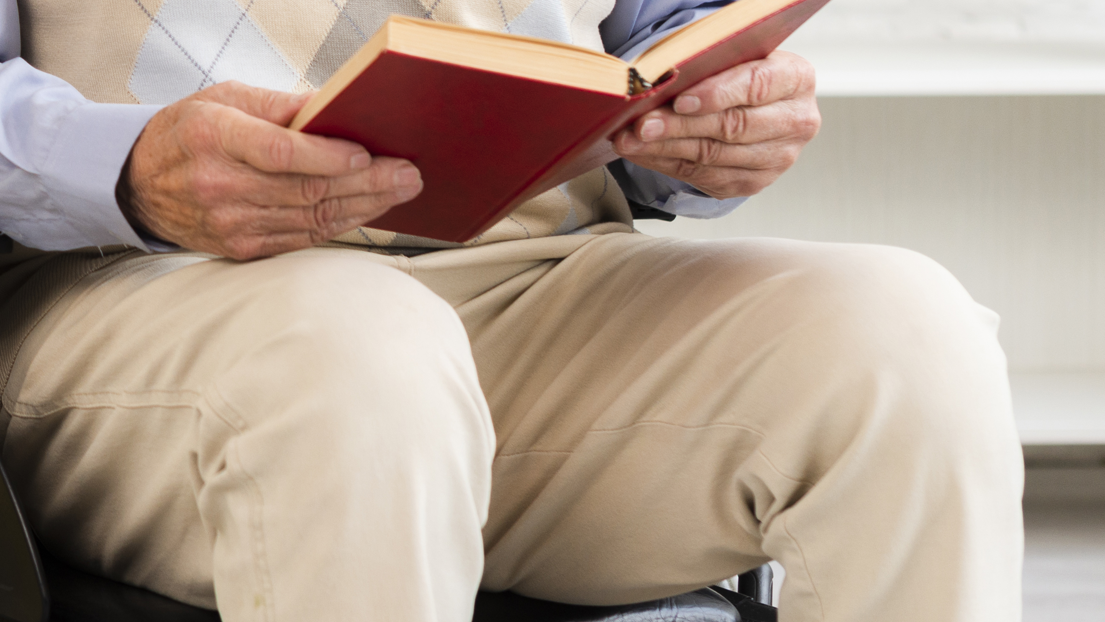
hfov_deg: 14.2
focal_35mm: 146
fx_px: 4278
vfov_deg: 8.1
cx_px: -290
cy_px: -405
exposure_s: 1/160
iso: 250
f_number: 3.5
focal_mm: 50
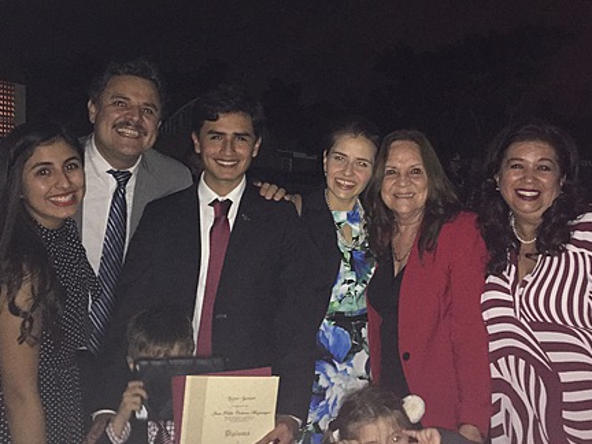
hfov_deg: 43.8
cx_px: 326
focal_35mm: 43
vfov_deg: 33.5
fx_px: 735
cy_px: 192
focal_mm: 4.15
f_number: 2.2
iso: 250
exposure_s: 1/16
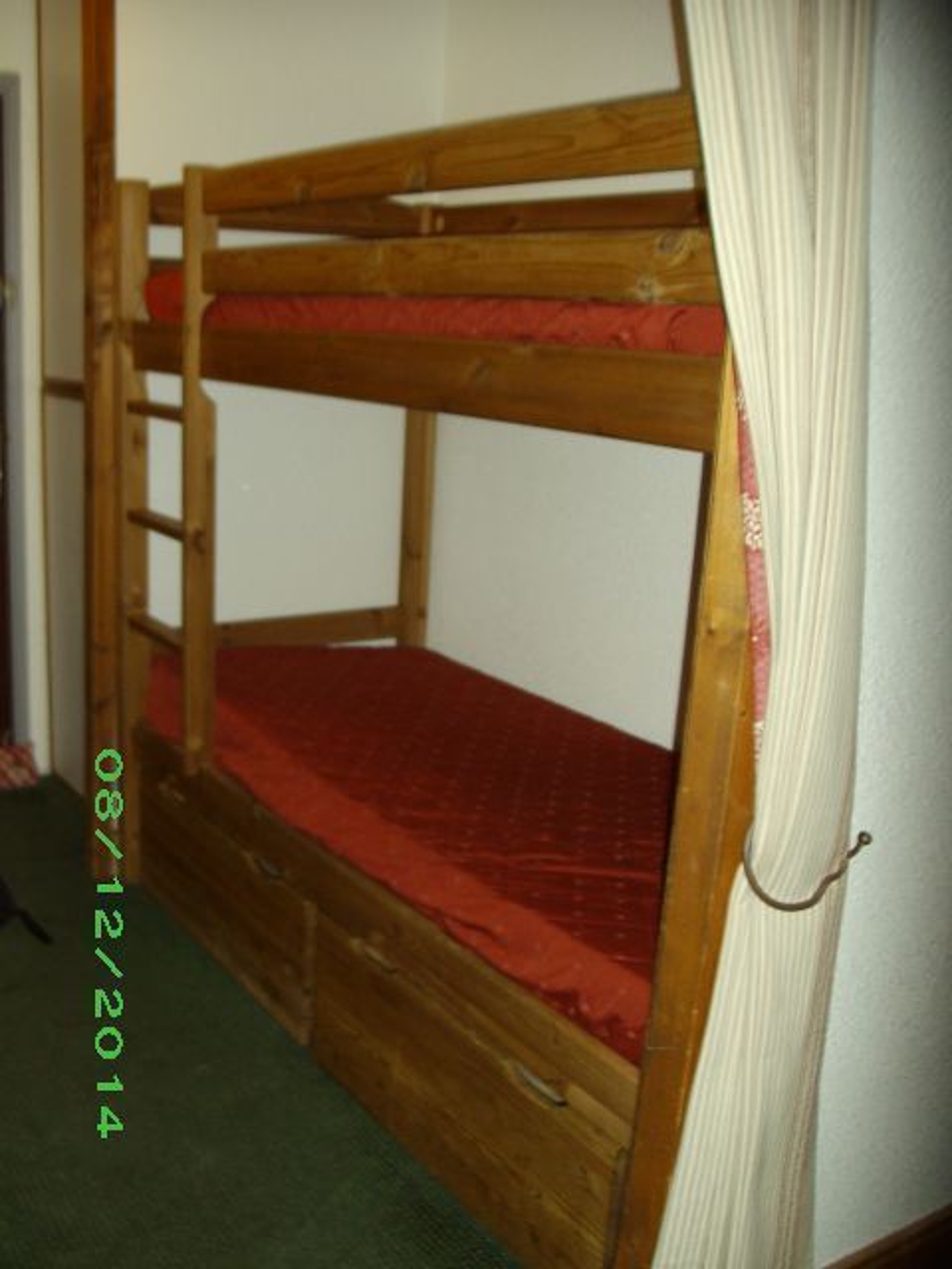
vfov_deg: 51.4
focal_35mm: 36
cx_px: 476
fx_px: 1320
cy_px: 634
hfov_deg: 39.7
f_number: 2.7
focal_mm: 6
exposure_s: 1/50
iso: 160
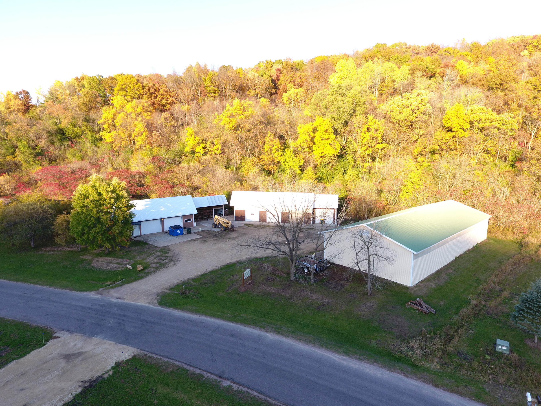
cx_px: 270
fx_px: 313
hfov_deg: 81.7
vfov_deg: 66.0
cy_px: 203
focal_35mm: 20
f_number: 2.8
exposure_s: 1/106
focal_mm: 3.61
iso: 100
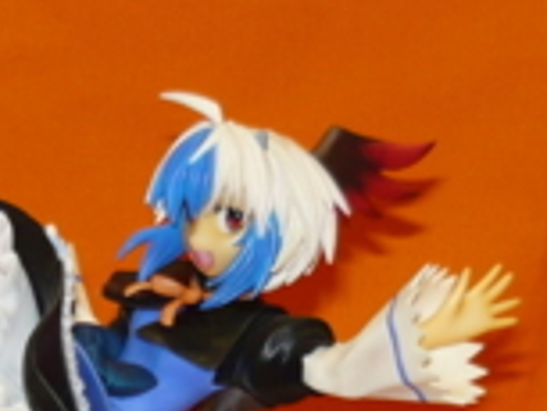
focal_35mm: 179
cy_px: 561
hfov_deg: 11.0
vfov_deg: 8.2
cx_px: 43
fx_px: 2831
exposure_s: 1/30
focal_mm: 6.3
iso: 100
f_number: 2.9
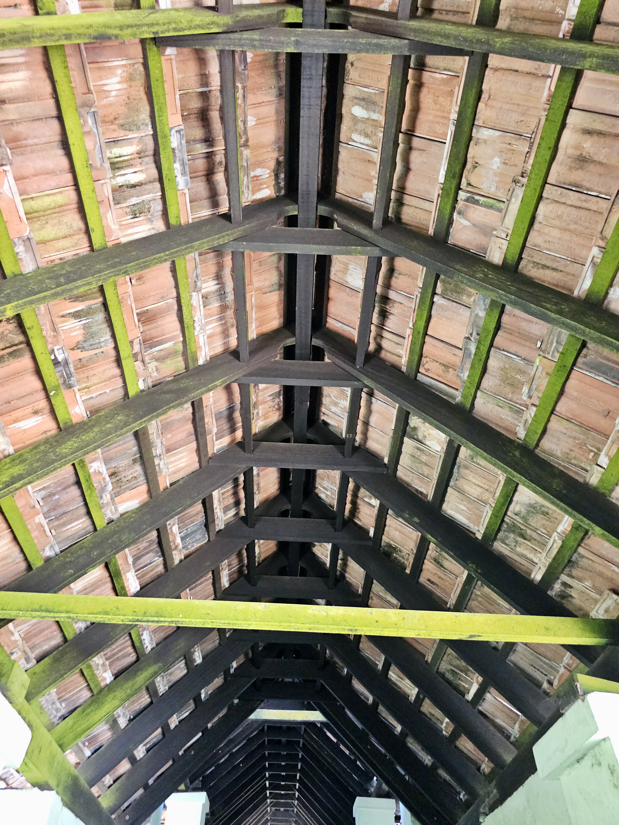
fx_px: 548
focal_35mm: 23
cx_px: 310
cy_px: 412
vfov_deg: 73.9
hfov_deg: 58.9
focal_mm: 6.3
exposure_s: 1/120
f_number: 1.7
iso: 800
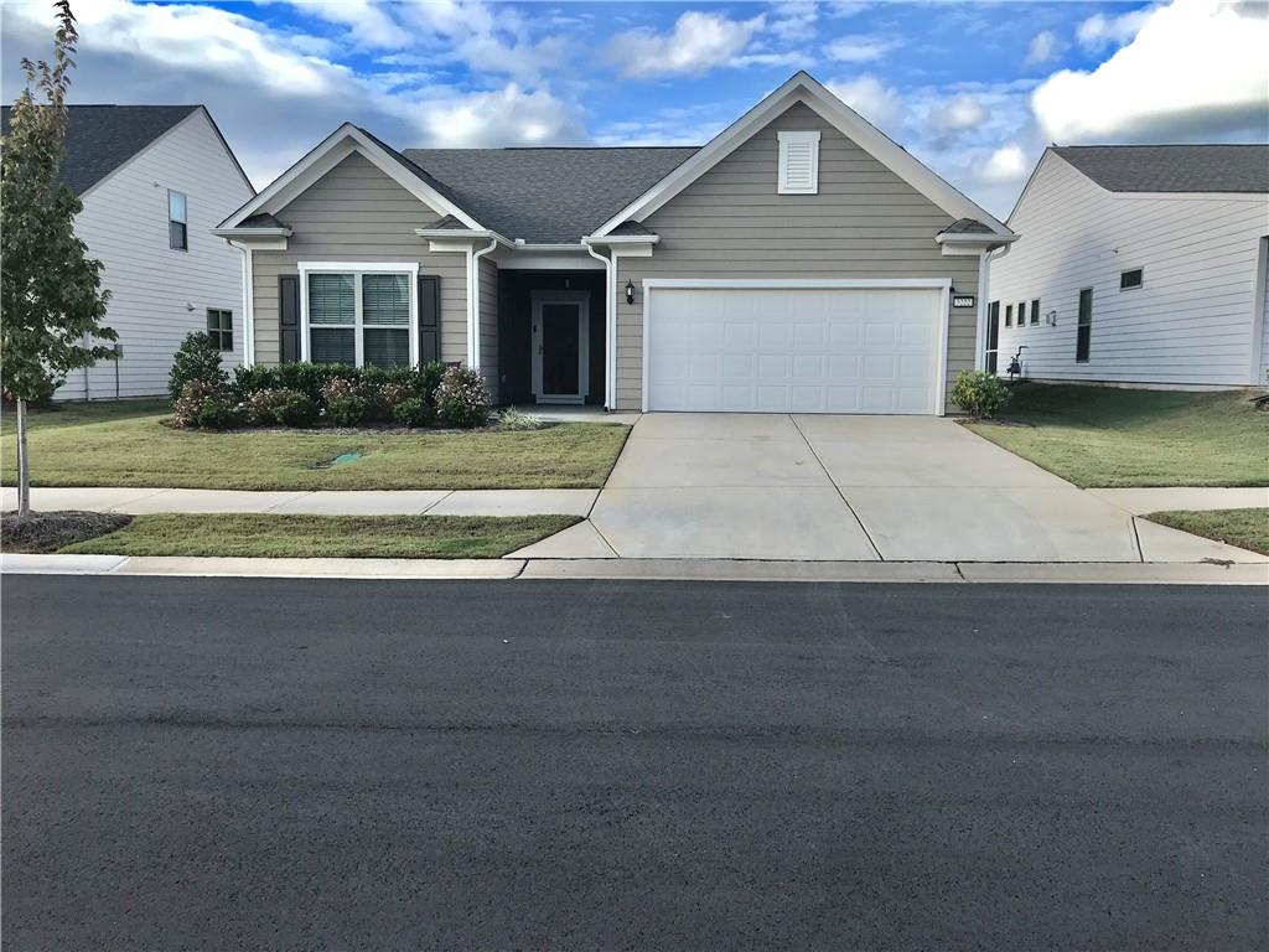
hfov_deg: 63.4
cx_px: 634
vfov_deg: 49.7
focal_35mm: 28
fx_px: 1026
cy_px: 476
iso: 20
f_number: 1.8
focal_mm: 3.99
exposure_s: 1/1168
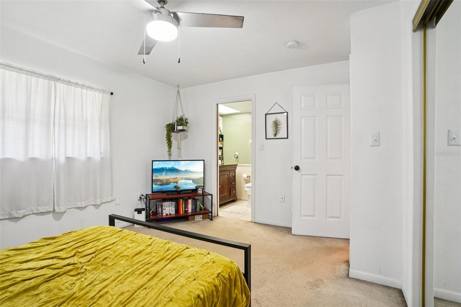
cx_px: 230
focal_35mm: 17
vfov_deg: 70.4
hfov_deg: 93.3
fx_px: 218
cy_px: 154
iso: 400
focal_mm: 17
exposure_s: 1/4
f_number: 8
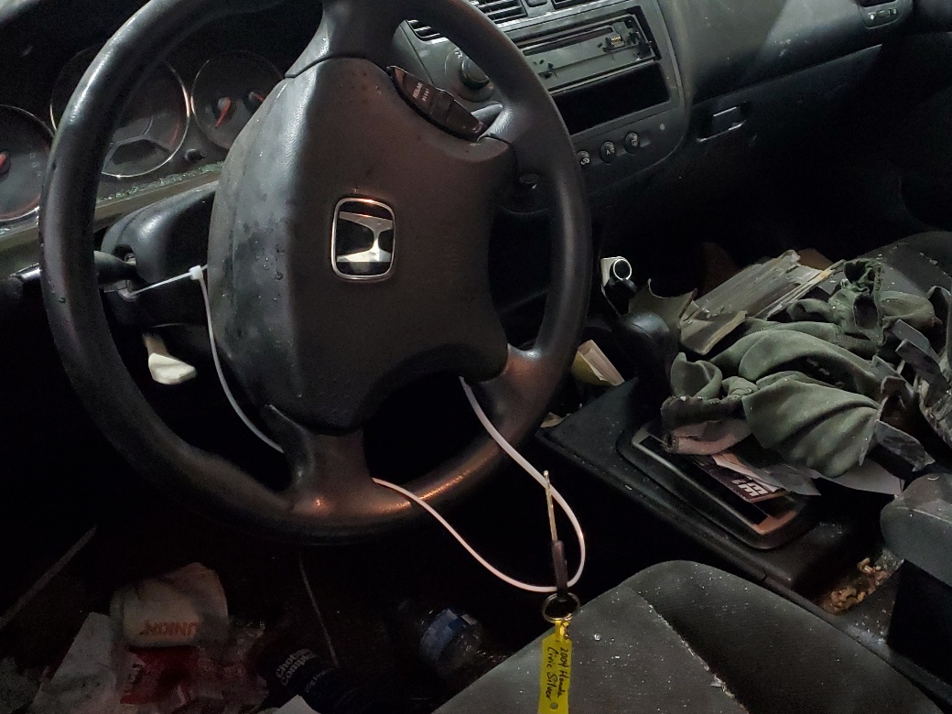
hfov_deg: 46.4
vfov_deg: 35.3
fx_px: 1100
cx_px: 595
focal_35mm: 40
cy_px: 198
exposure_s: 1/40
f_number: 1.5
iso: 361
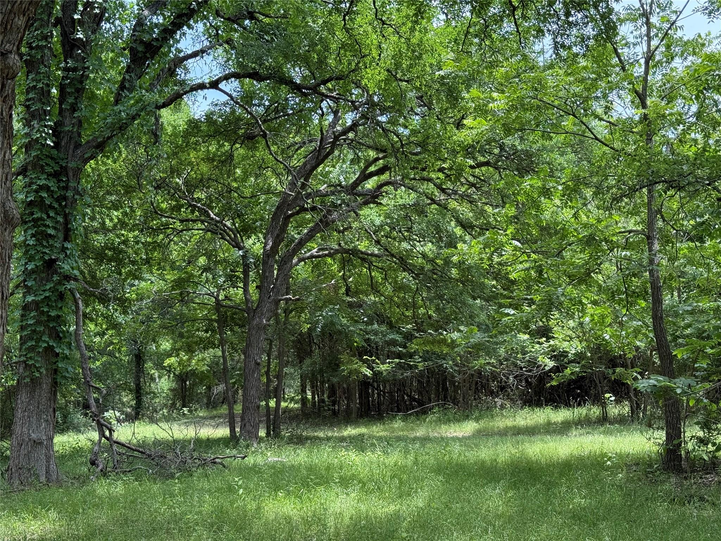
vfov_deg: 30.3
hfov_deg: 39.7
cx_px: 360
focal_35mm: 48
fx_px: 1000
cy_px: 270
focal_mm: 6.76
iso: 100
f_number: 1.78
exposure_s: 1/641
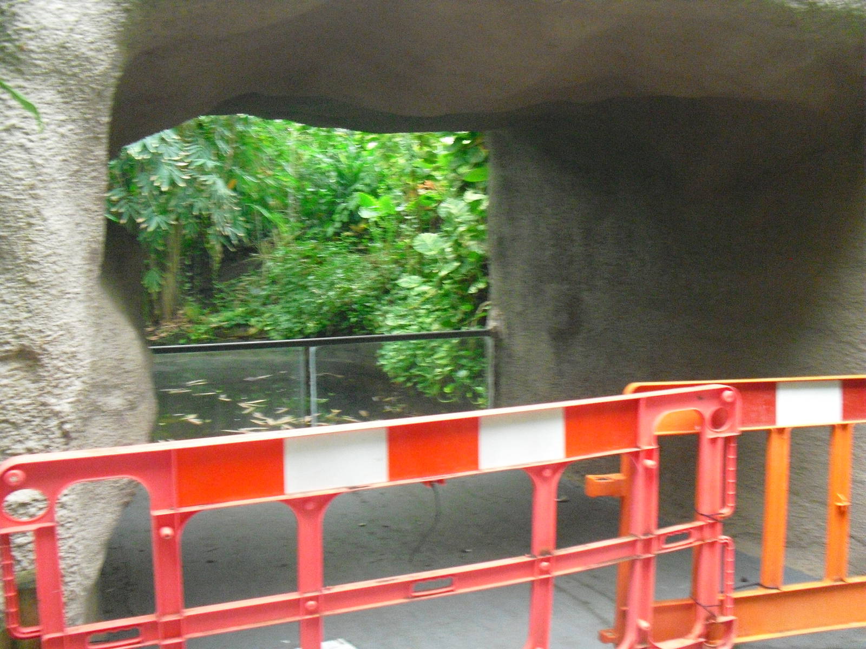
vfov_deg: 39.7
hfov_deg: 51.4
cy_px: 324
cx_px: 433
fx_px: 901
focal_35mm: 36
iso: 800
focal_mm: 6.3
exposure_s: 1/25
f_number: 3.1
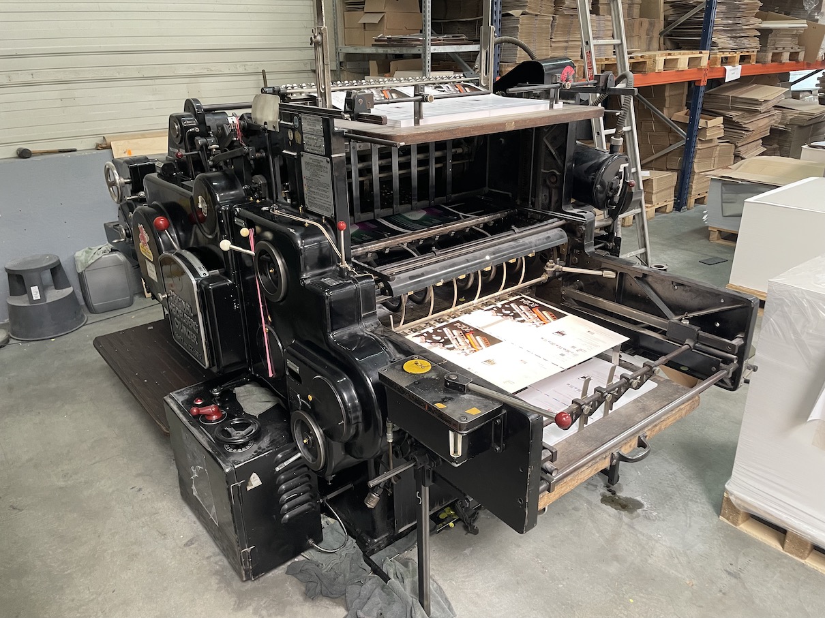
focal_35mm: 26
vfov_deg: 53.0
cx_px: 412
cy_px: 309
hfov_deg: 67.3
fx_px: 620
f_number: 1.6
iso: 200
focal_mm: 4.2
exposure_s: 1/50
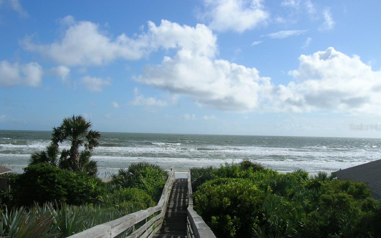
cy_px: 127
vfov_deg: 34.4
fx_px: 384
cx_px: 190
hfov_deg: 52.8
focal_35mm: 37
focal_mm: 5.7
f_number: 4.9
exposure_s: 1/802
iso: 50
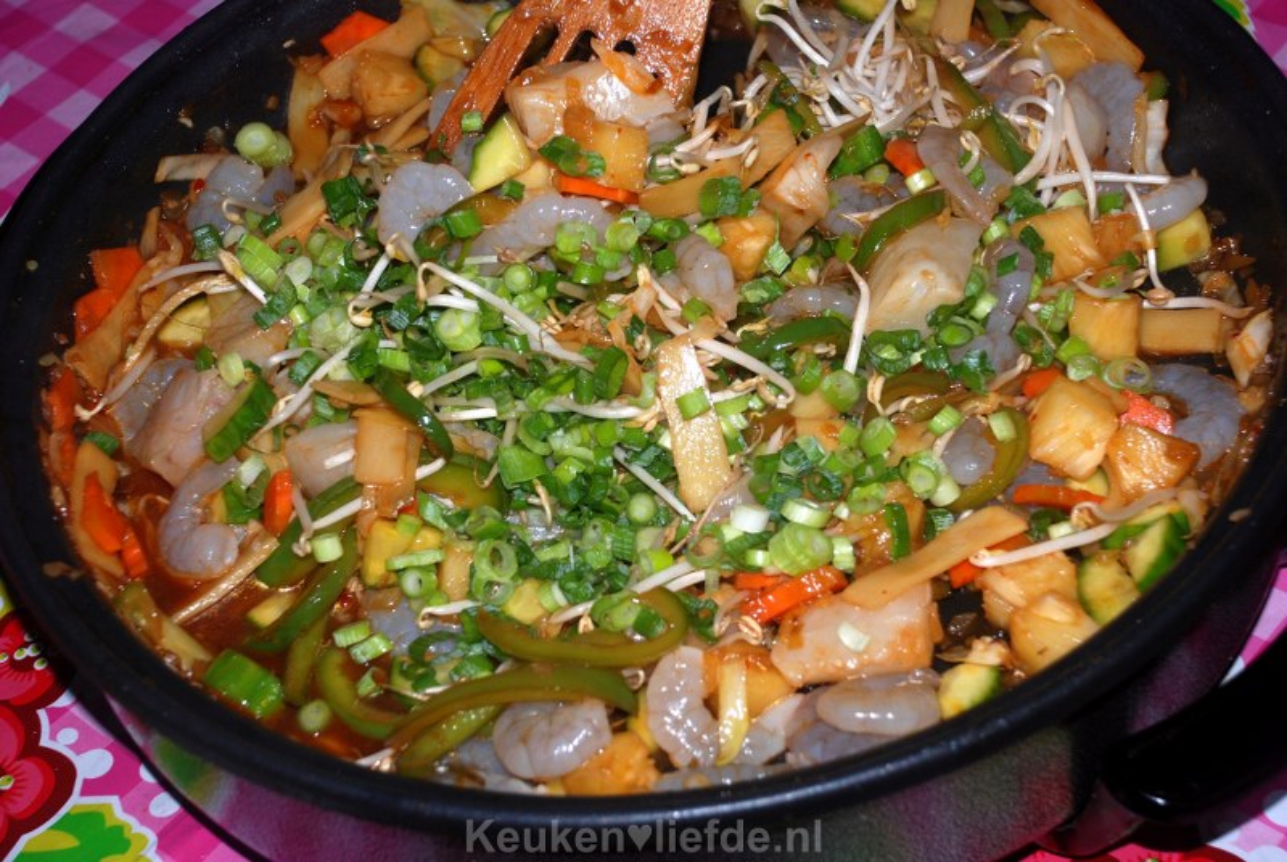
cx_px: 644
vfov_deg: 19.0
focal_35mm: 72
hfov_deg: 28.0
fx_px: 2578
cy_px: 431
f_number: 4.8
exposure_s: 1/60
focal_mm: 48
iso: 200
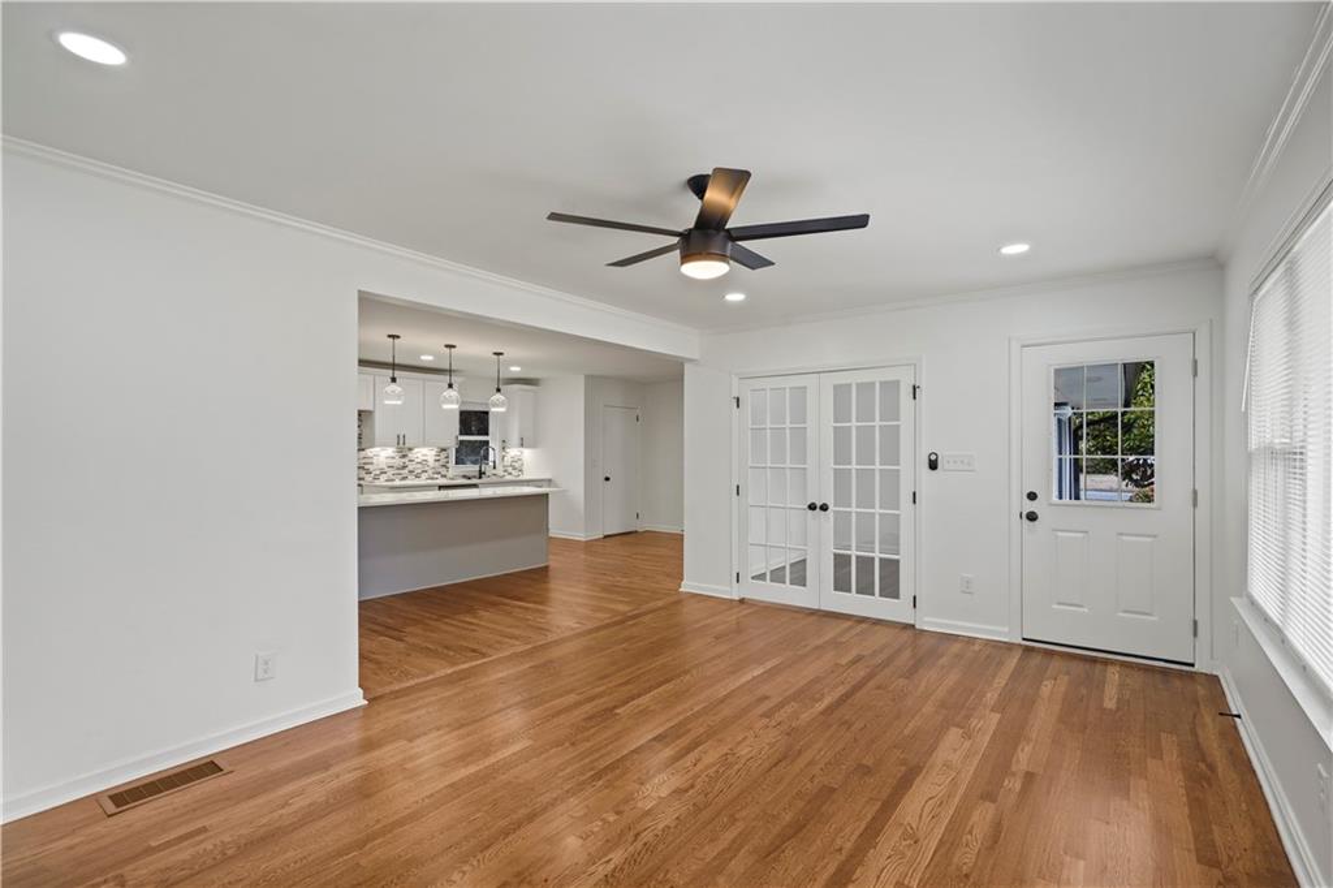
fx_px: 592
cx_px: 666
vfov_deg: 73.7
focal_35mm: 16
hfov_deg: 96.8
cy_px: 444
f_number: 8
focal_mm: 16
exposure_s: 1/13
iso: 400
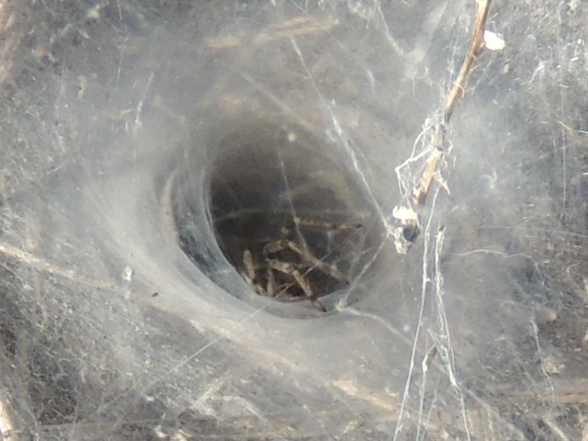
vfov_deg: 10.2
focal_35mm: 145
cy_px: 220
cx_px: 294
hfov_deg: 13.6
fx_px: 2463
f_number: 4.4
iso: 100
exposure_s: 1/400
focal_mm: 25.8
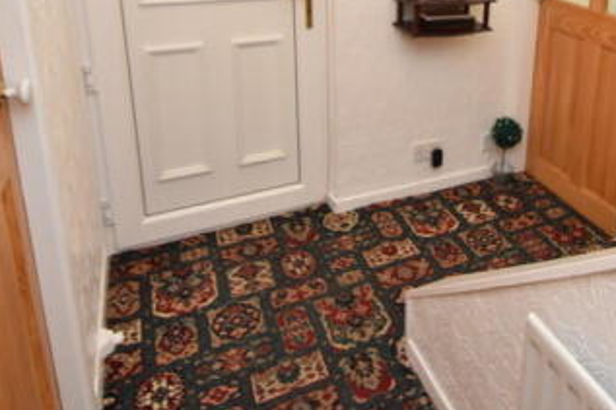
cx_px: 448
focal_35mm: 31
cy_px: 30
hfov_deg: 57.8
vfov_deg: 38.9
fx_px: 530
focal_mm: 10
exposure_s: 1/100
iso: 800
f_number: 5
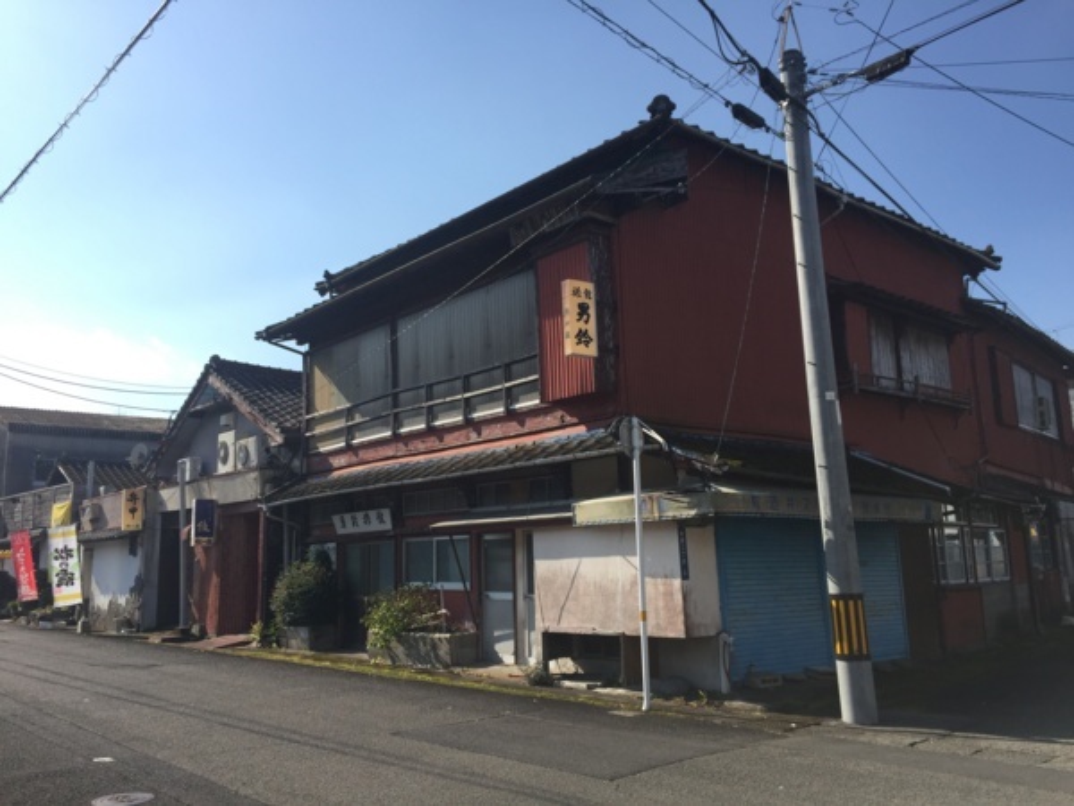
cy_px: 403
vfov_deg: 48.2
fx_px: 900
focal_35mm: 29
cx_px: 537
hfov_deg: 61.7
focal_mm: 4.15
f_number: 2.2
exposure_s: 1/1647
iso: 32
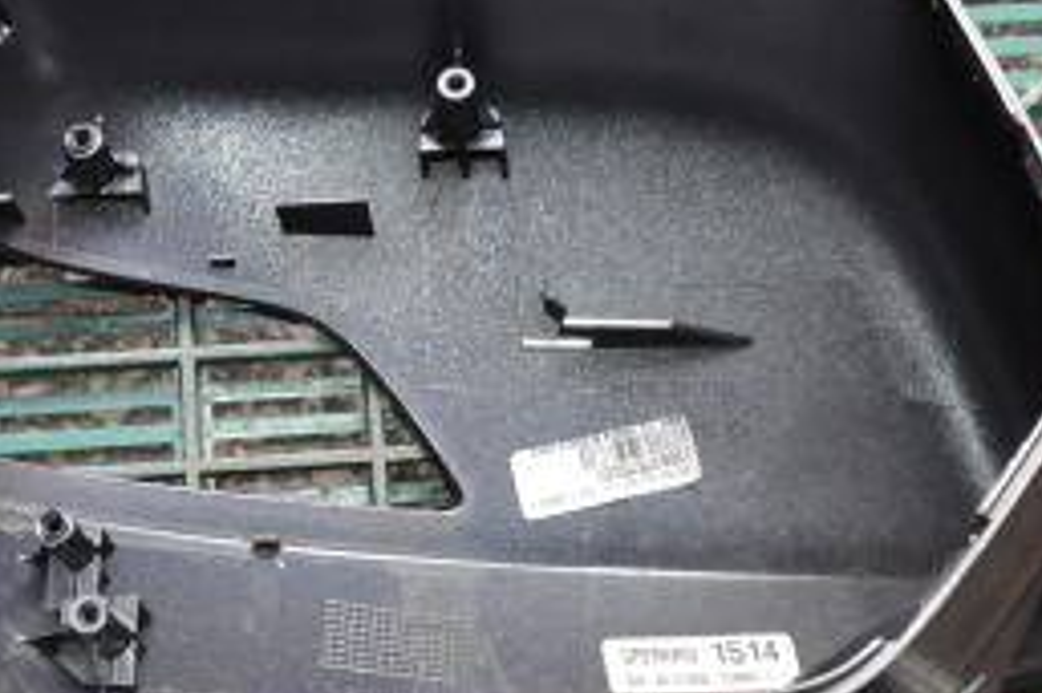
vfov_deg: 19.4
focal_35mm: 70
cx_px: 482
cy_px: 300
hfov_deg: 28.9
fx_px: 2025
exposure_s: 1/30
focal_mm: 24
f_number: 10
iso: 1250
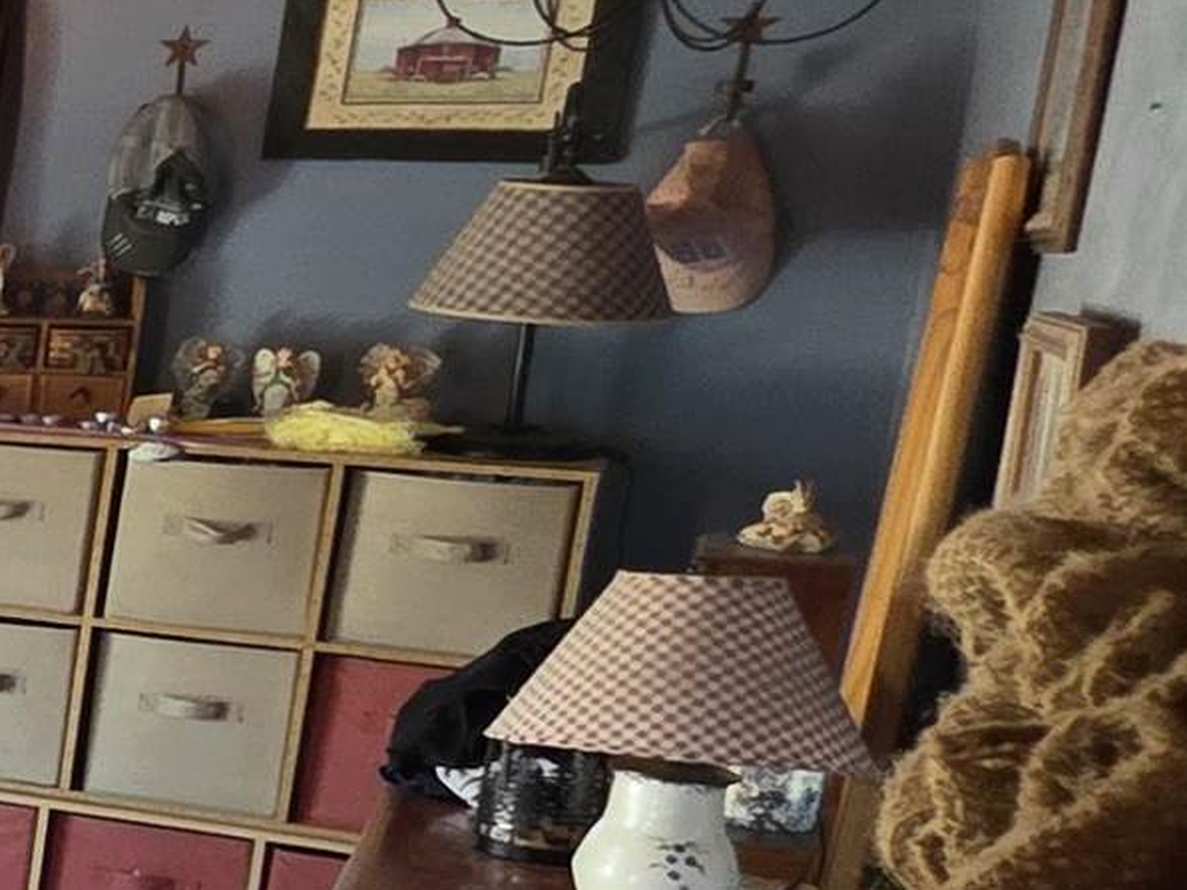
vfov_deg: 21.8
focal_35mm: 67
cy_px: 629
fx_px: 2297
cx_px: -1567
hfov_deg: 15.9
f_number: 1.9
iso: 400
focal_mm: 2.2
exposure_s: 1/60
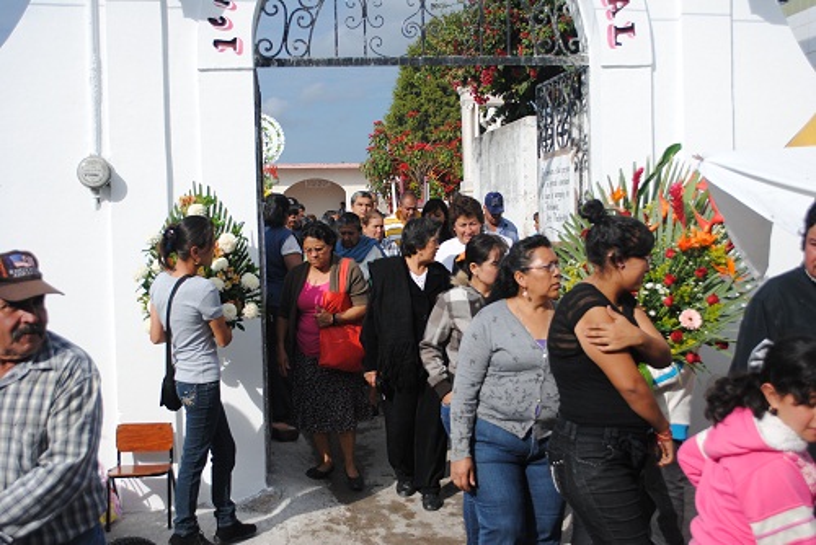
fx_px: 1021
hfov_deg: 43.6
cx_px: 408
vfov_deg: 29.9
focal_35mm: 45
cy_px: 272
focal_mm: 30
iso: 125
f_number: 4.5
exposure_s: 1/1000
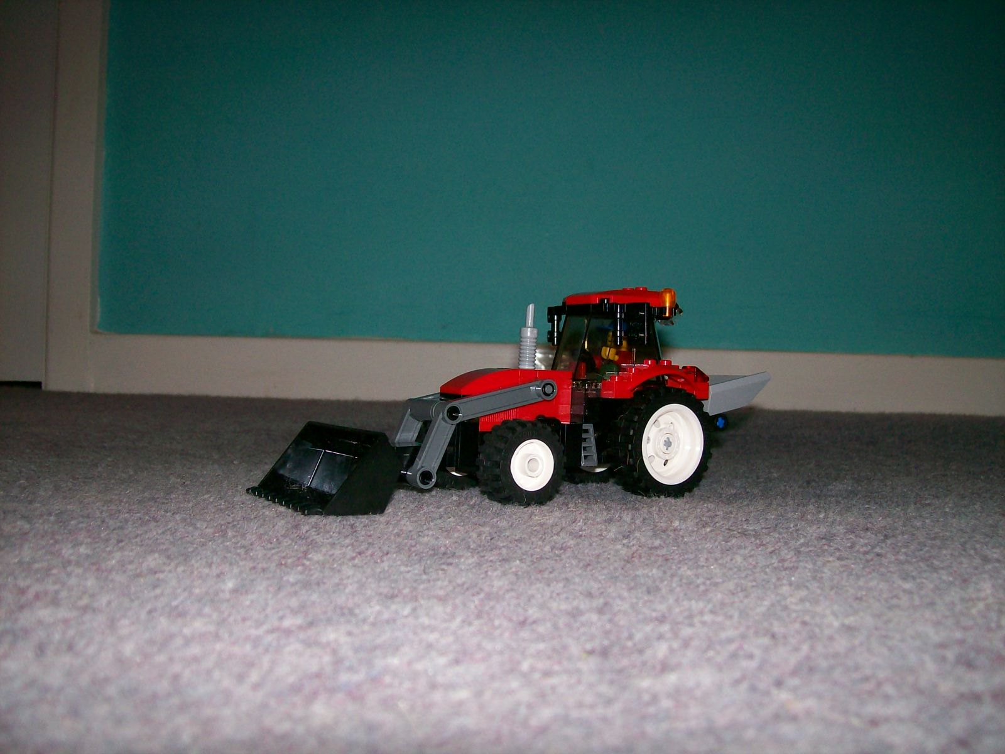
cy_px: 377
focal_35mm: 36
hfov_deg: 51.4
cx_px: 502
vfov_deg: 39.7
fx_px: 1045
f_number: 2.7
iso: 80
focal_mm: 6
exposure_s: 1/64
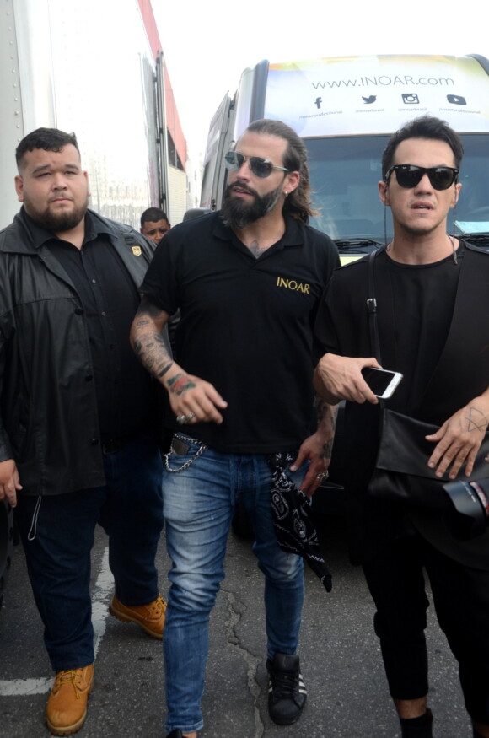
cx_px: 244
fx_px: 798
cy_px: 369
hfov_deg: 34.1
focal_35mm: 39
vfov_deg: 49.6
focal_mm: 26
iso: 200
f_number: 5
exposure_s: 1/200
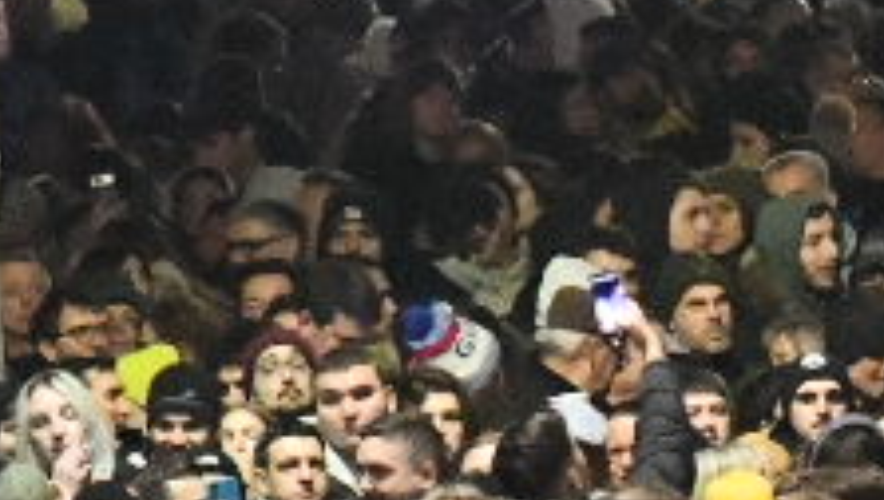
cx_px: 1590
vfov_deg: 0.8
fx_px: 35644
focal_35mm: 1519
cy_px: 722
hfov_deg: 1.4
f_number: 5.6
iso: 8000
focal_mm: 200
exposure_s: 1/50
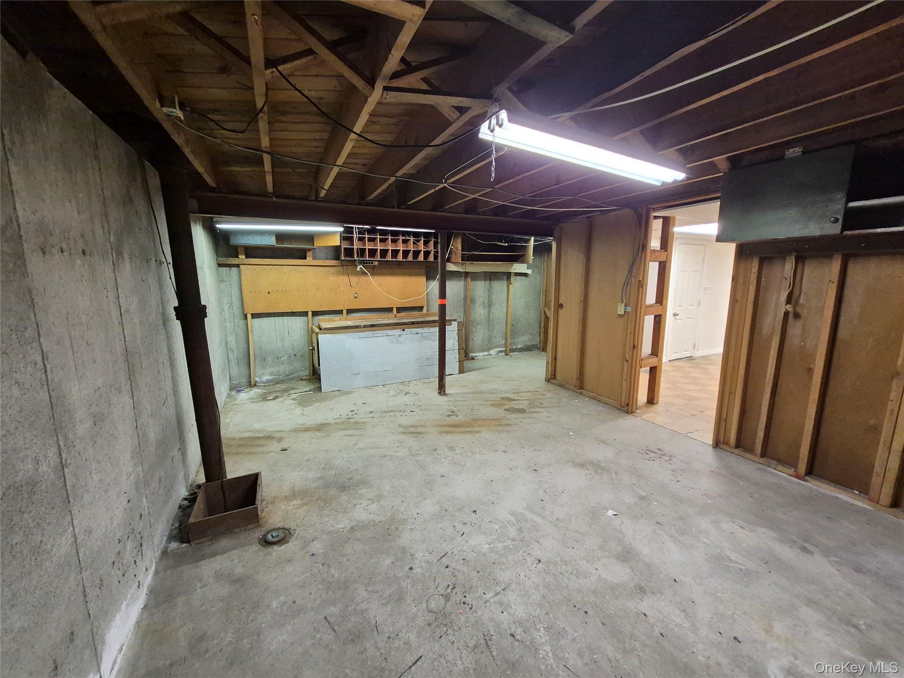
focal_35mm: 13
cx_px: 452
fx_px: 339
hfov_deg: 106.2
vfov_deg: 89.9
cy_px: 339
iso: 500
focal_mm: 1.74
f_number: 2.2
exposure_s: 1/60
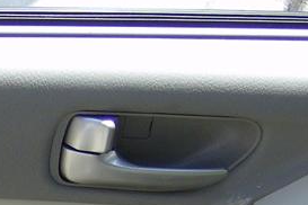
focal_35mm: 149
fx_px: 1275
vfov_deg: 8.9
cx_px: -47
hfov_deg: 13.4
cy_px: 356
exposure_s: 1/421
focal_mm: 6.4
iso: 100
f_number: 2.9
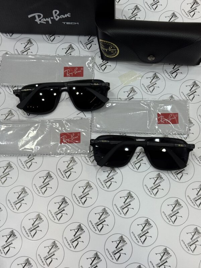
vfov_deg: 39.7
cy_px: 134
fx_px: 372
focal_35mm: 48
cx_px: 100
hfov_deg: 30.3
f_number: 1.78
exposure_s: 1/191
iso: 64
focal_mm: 6.76
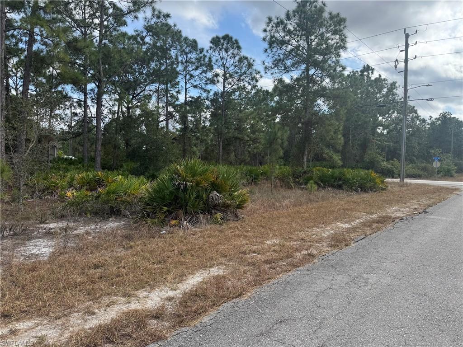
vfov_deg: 56.8
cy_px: 174
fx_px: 321
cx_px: 232
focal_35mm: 24
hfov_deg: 71.6
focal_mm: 6.76
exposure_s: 1/2041
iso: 80
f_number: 1.78
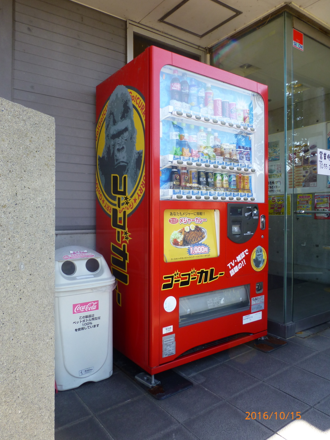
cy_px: 214
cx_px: 158
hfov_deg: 54.9
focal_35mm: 25
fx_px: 318
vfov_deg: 69.4
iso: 100
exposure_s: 1/125
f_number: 4
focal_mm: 4.3
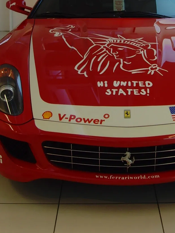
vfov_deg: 24.3
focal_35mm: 77
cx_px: 120
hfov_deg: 19.1
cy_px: 4
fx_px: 519
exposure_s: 1/45
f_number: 3.5
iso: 100
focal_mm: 6.6
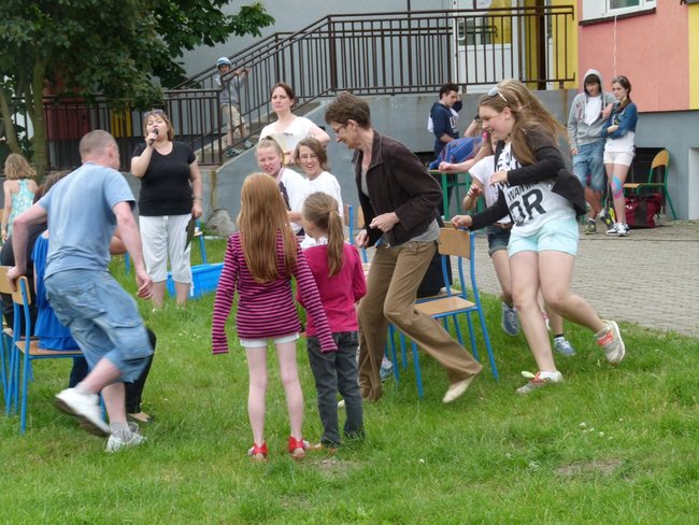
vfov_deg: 17.6
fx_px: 1697
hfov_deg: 23.3
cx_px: 350
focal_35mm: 84
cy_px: 262
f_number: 4
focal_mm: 15.1
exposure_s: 1/160
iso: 100
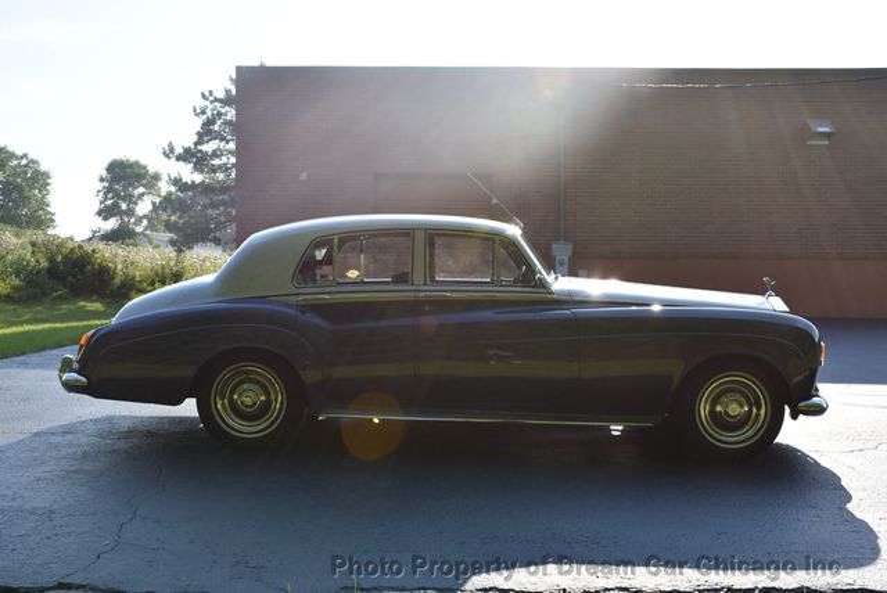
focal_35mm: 34
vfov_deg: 38.4
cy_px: 296
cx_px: 444
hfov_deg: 55.1
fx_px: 851
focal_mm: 23
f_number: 8
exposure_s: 1/500
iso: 280
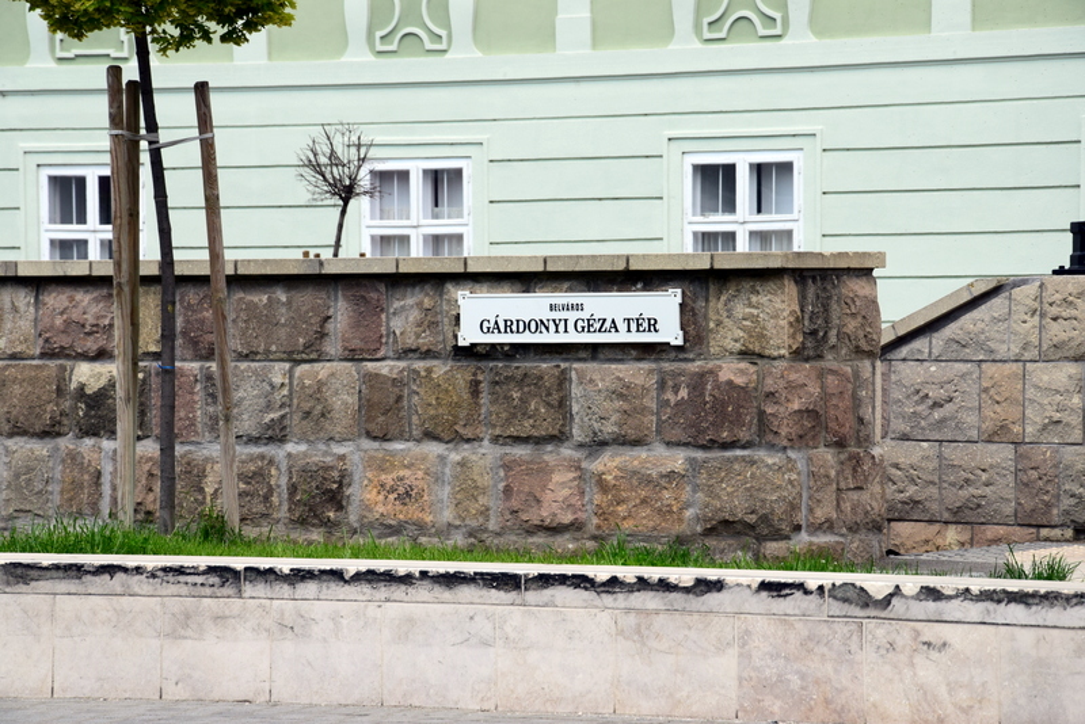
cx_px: 542
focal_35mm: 158
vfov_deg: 8.7
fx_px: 4748
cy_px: 362
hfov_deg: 13.0
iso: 400
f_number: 11
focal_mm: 105
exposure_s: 1/400
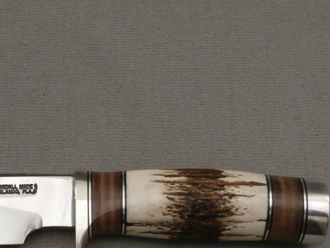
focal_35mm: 72
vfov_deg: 20.2
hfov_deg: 26.5
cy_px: 196
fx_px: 686
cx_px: 60
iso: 400
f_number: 3.6
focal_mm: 7.28
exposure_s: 1/30
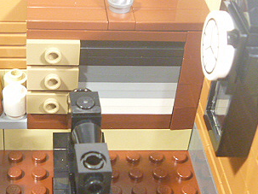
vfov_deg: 19.9
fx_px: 551
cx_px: 53
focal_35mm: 74
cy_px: 97
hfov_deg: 25.9
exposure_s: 1/5
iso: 400
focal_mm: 6.3
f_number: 3.5
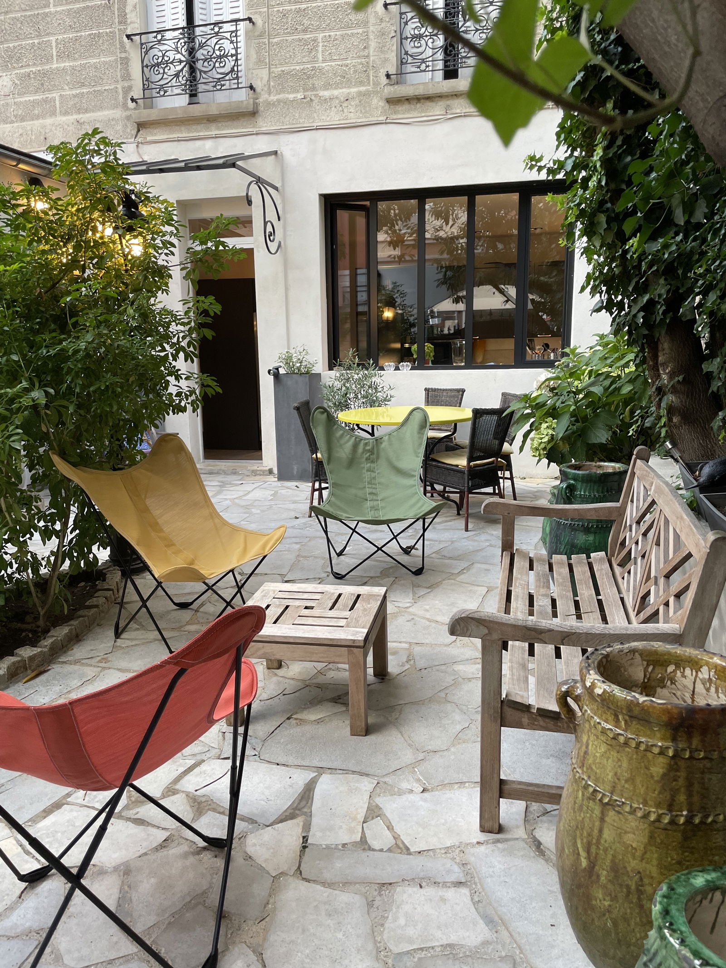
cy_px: 484
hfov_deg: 53.1
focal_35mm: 26
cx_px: 363
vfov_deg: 67.3
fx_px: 727
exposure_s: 1/103
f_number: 1.6
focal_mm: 4.2
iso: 125
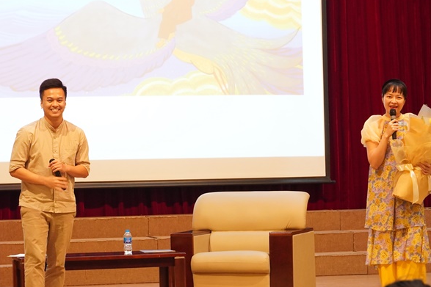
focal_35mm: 138
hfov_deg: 14.9
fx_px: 1652
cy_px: 151
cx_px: 188
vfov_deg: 9.9
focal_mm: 60
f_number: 5.6
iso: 2500
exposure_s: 1/40
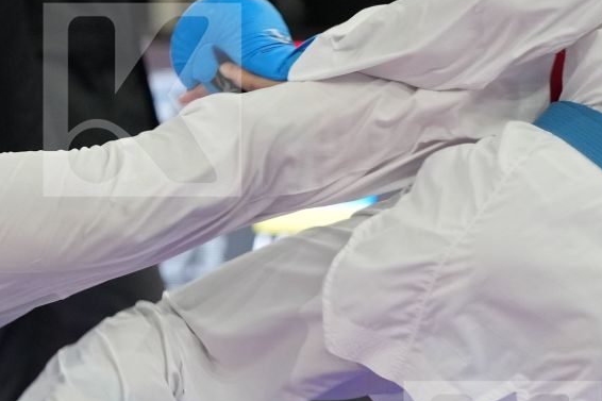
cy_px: 100
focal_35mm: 442
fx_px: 7389
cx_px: -218
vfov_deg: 3.1
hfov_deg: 4.6
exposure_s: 1/1000
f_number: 2.8
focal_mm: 139
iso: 2000
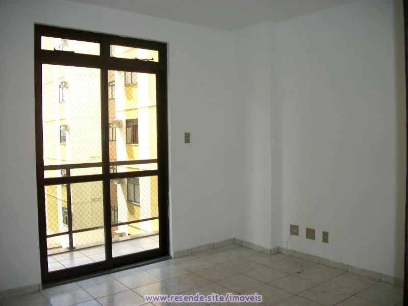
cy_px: 153
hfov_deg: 56.8
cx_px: 204
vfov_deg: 44.2
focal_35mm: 32
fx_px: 377
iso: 80
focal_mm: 5.7
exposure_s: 1/250
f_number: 2.9
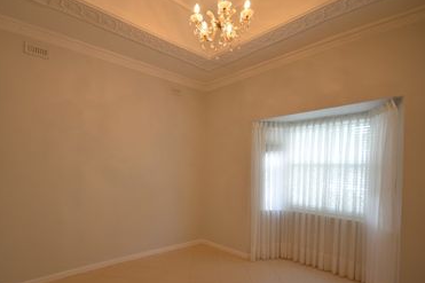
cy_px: 166
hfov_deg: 85.9
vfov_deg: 64.1
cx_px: 172
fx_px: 224
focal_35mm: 19
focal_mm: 10
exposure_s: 1/60
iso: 720
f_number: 4
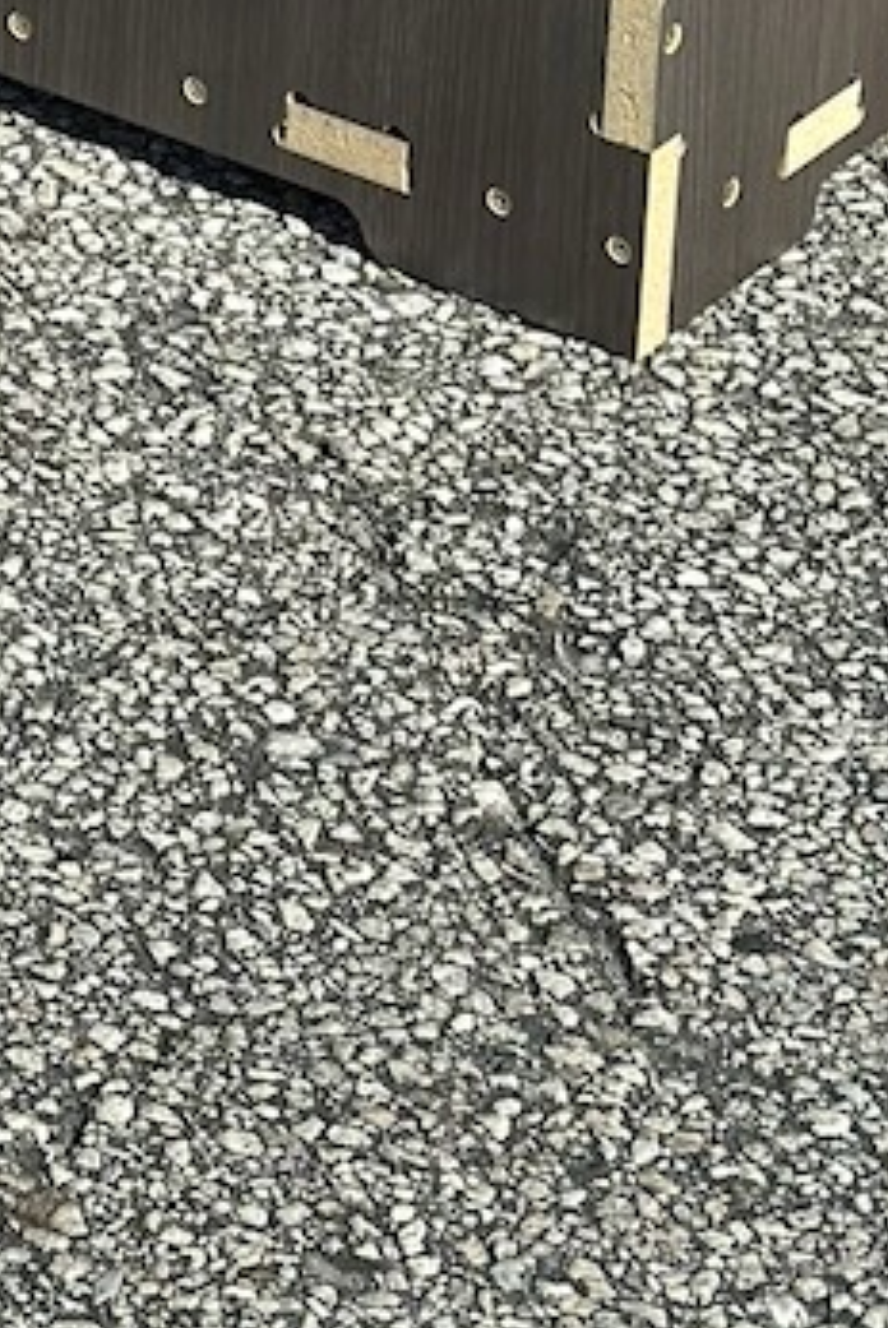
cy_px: -651
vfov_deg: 10.8
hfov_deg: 7.4
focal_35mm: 184
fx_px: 6794
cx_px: -253
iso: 80
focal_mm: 6.86
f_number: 1.78
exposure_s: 1/4367
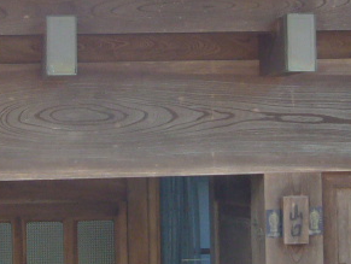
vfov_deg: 12.1
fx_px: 1249
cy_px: 94
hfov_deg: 16.0
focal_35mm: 123
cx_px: 117
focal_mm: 4.6
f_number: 2.8
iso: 80
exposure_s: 1/60
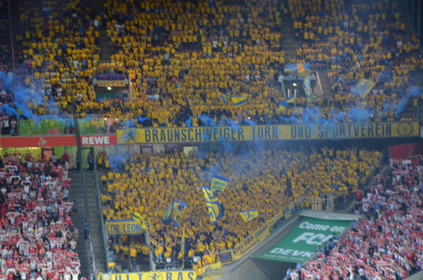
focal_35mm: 158
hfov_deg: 13.1
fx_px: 1847
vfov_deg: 8.7
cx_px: 212
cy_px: 140
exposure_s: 1/30
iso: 800
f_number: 5.6
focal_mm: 105
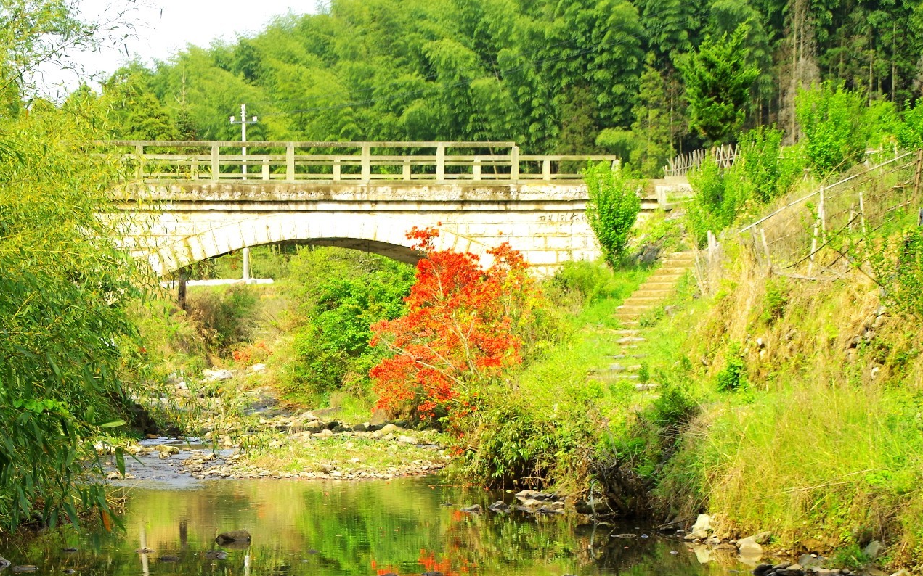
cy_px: 457
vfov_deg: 11.1
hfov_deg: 17.6
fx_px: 2968
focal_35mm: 118
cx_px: 208
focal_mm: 48
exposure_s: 1/400
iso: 400
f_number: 8
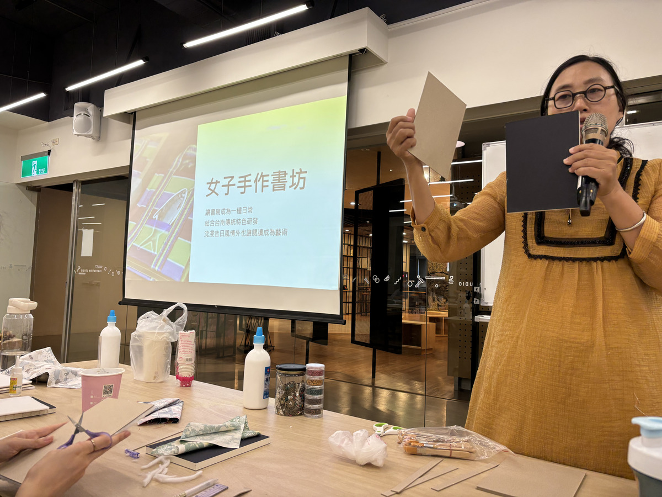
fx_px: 497
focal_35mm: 26
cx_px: 331
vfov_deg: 53.1
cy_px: 248
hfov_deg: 67.3
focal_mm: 5.96
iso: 100
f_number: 1.6
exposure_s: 1/120
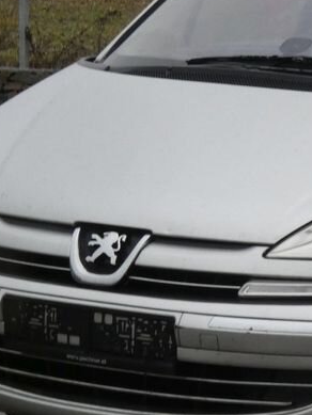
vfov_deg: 9.9
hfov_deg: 7.3
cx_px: 428
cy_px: 189
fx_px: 2402
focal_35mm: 200
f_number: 5.6
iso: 320
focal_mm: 13.7
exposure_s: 1/80
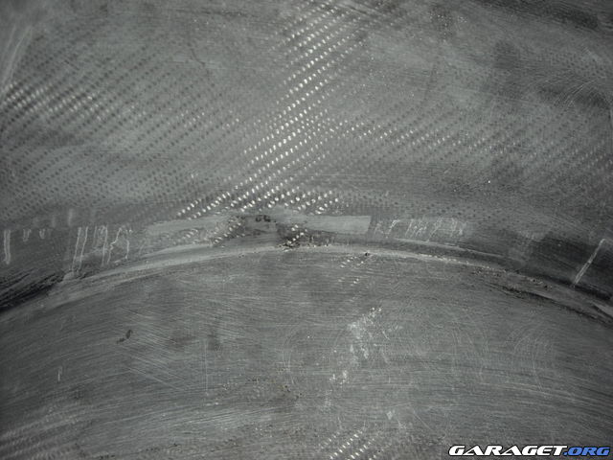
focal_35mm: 37
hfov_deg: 50.1
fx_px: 655
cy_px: 230
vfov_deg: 38.7
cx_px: 306
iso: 100
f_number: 2.7
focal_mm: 6.2
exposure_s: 1/60
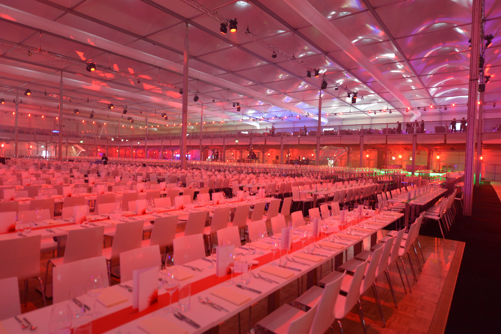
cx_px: 250
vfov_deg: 57.2
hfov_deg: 78.6
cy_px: 167
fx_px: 306
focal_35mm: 22
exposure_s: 1/25
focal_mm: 22
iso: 1000
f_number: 2.8
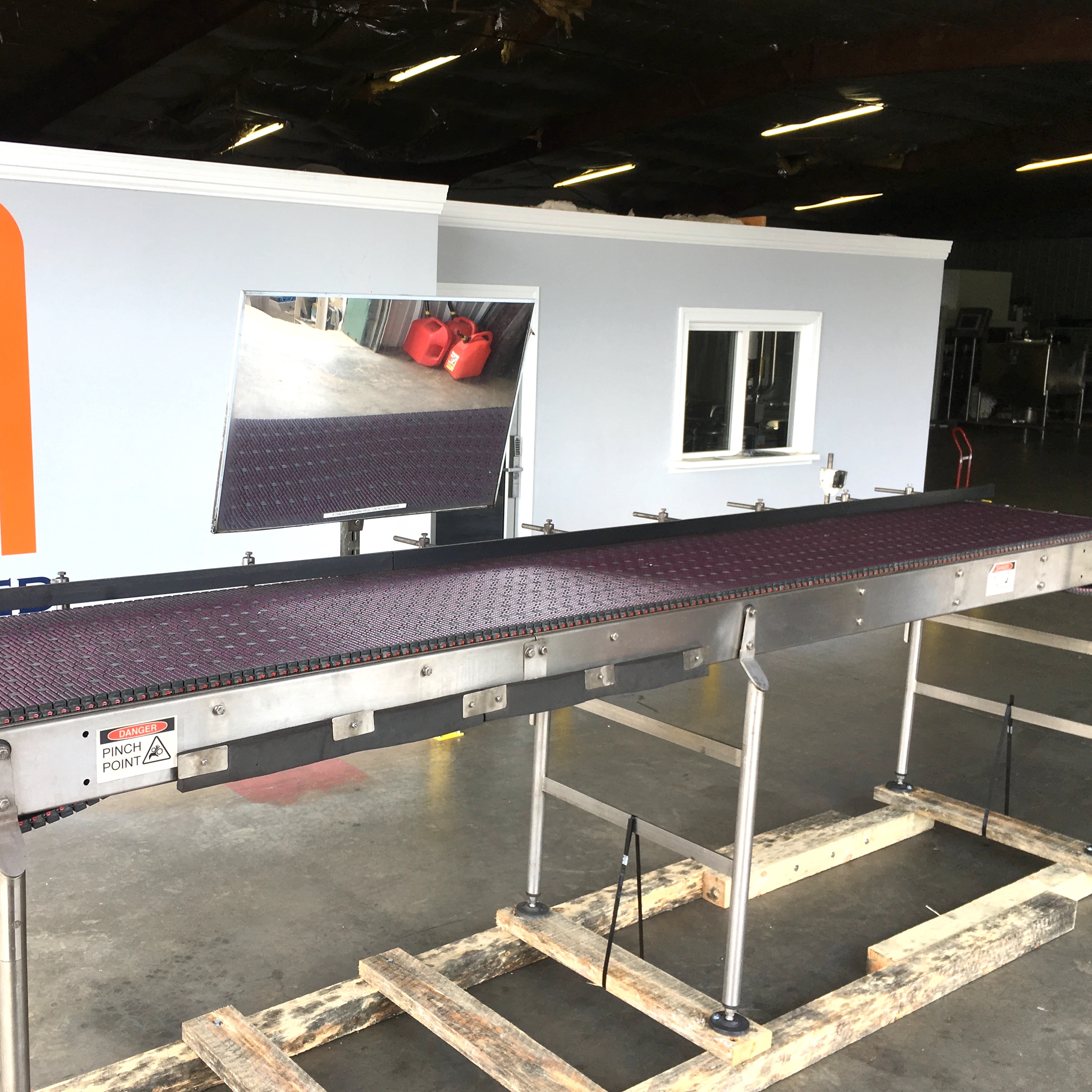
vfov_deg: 47.2
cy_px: 554
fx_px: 1249
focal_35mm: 35
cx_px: 435
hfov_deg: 46.9
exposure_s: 1/195
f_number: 2.2
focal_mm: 4.15
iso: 25
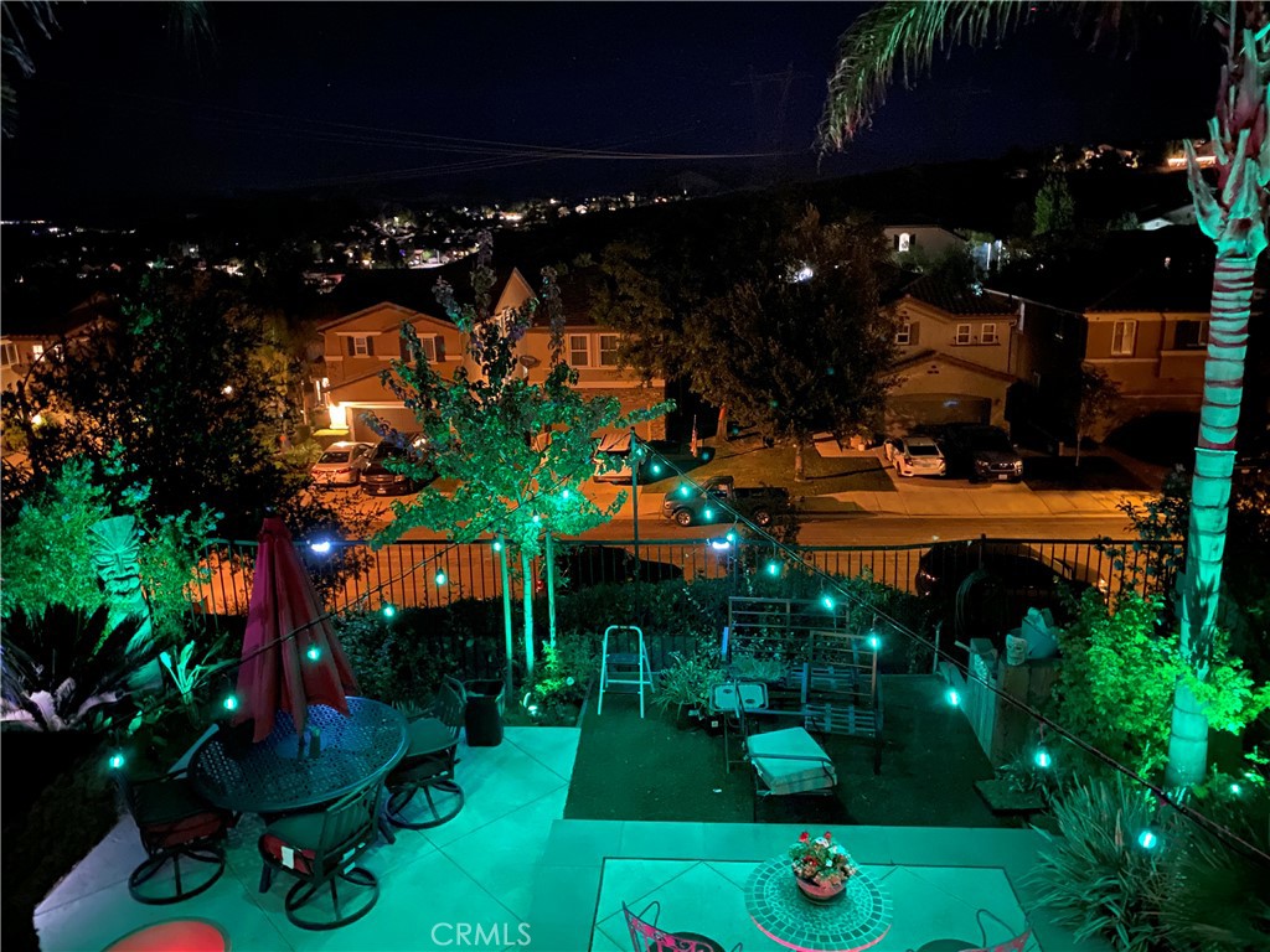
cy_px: 476
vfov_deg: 53.1
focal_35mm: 26
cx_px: 635
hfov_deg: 67.3
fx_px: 954
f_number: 1.8
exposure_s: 1/2
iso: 1000
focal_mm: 4.25
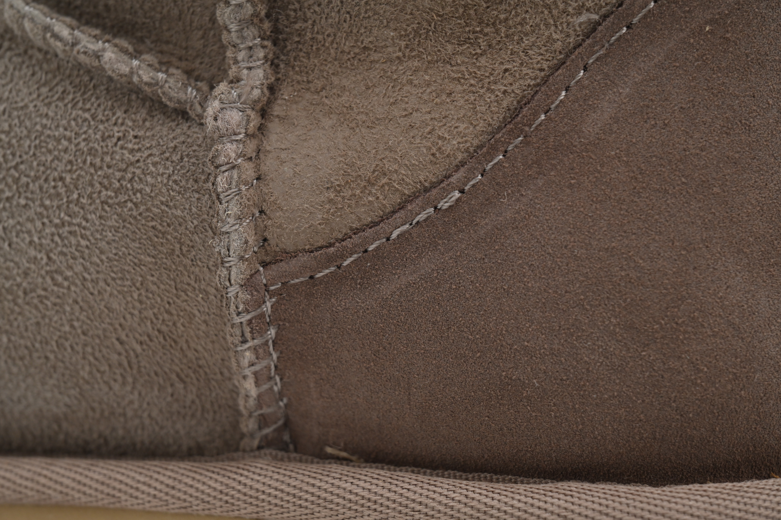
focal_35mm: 120
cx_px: 390
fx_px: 2603
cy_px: 260
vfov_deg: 11.4
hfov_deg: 17.1
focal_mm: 120
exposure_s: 1/125
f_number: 13
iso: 800
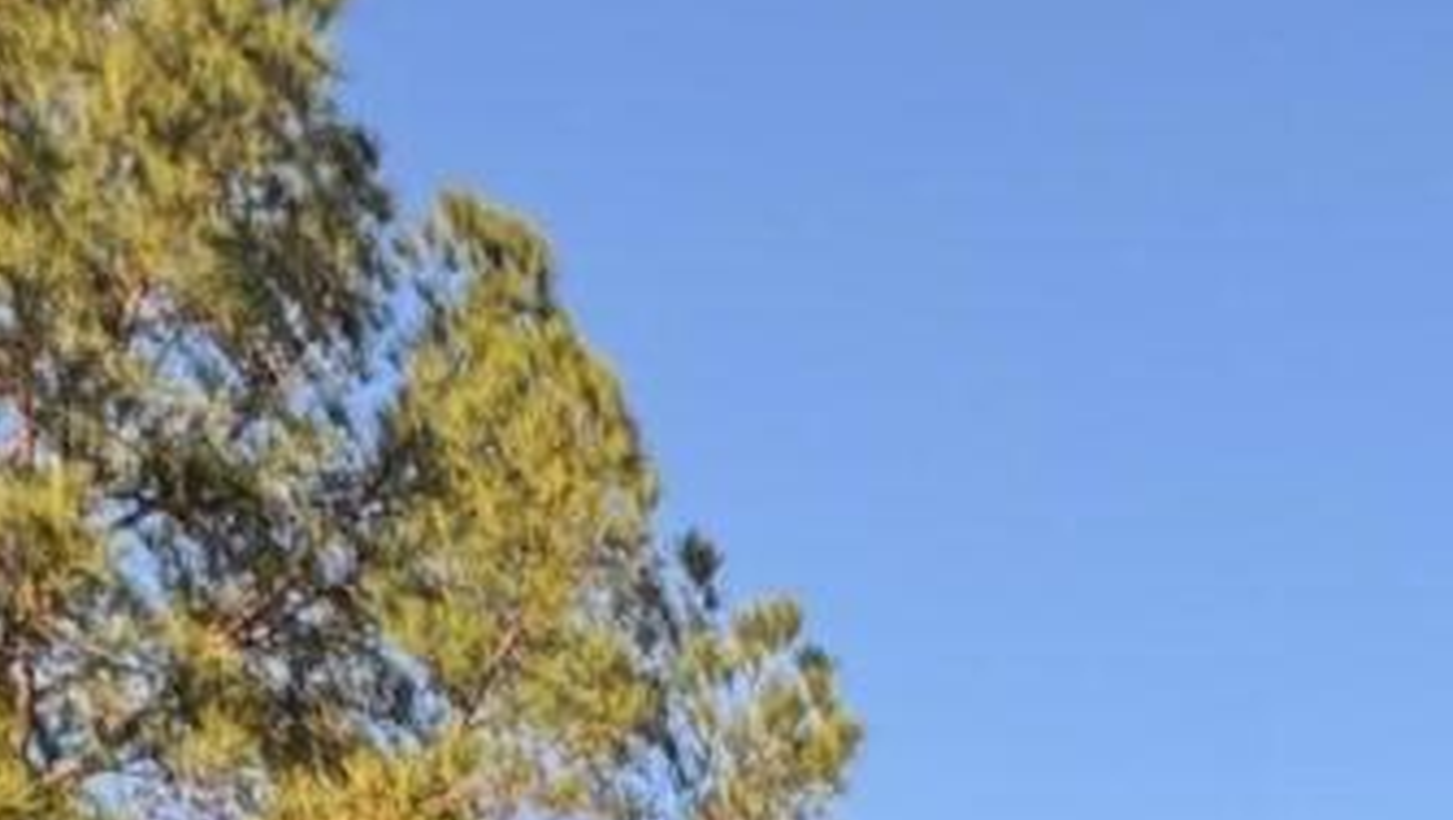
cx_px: 1830
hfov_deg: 21.4
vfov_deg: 7.6
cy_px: 3467
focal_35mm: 91
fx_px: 3509
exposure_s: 1/178
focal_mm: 2.22
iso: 40
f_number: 2.2
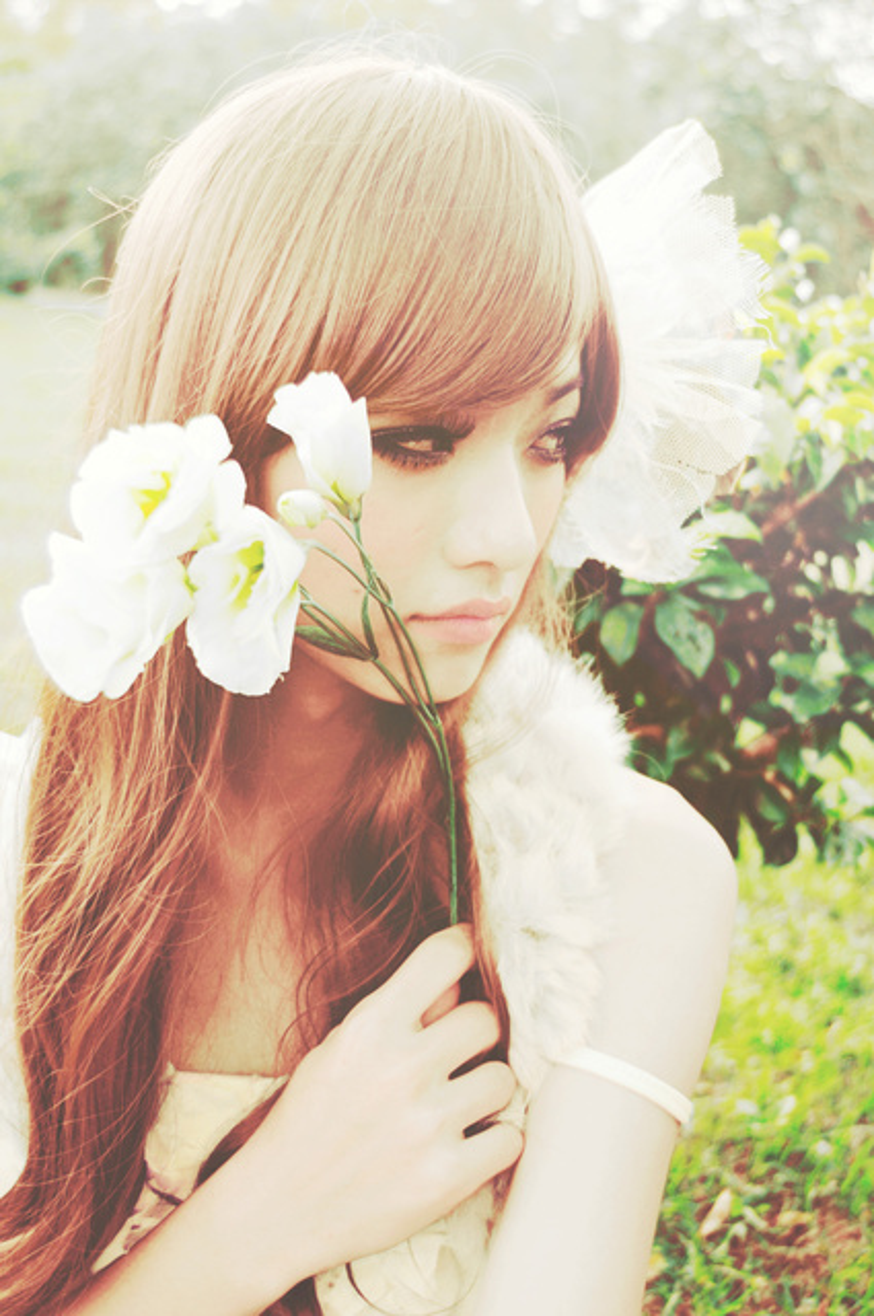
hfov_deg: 23.7
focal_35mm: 57
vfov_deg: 35.1
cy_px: 658
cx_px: 437
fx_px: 2081
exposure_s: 1/100
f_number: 3.8
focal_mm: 38
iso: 200
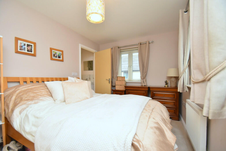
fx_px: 94
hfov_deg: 100.4
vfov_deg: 77.3
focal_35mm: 15
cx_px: 113
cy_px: 76
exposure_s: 1/125
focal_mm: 10
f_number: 4
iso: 800
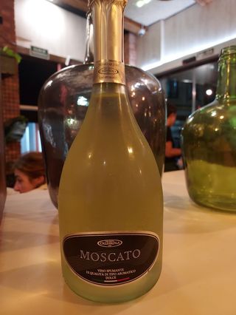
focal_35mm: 24
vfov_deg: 71.6
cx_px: 118
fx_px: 218
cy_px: 158
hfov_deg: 56.9
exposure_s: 1/25
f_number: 1.8
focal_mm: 4.6
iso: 500
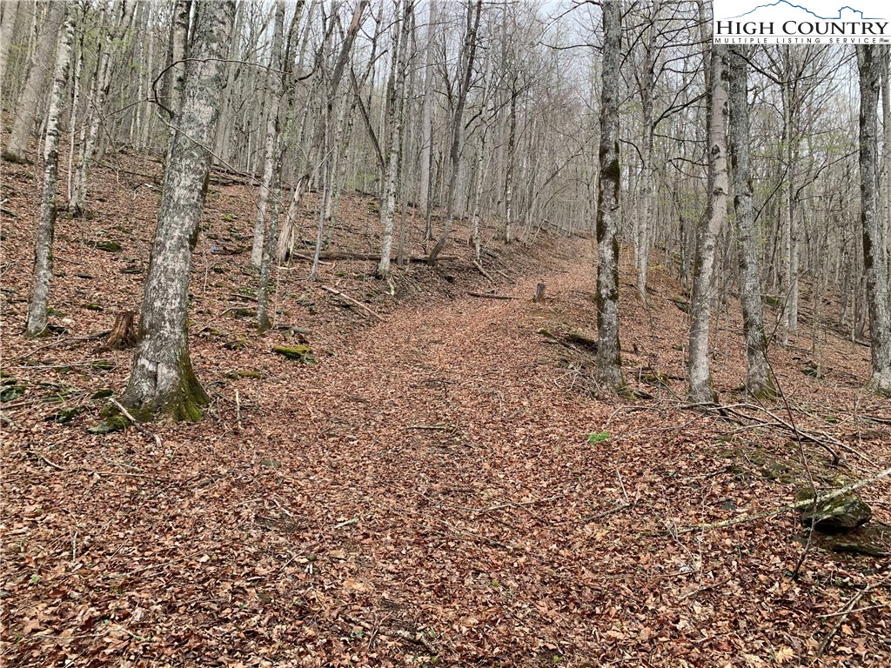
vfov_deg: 53.1
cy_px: 334
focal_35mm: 26
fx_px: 669
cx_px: 446
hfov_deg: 67.3
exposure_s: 1/314
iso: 25
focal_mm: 4.25
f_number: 1.8
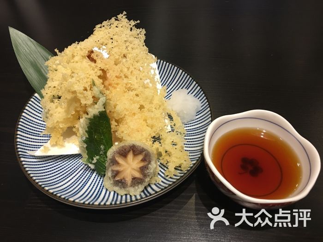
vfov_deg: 48.2
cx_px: 162
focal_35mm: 29
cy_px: 121
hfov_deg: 61.7
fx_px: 271
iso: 80
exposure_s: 1/17
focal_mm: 4.15
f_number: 2.2
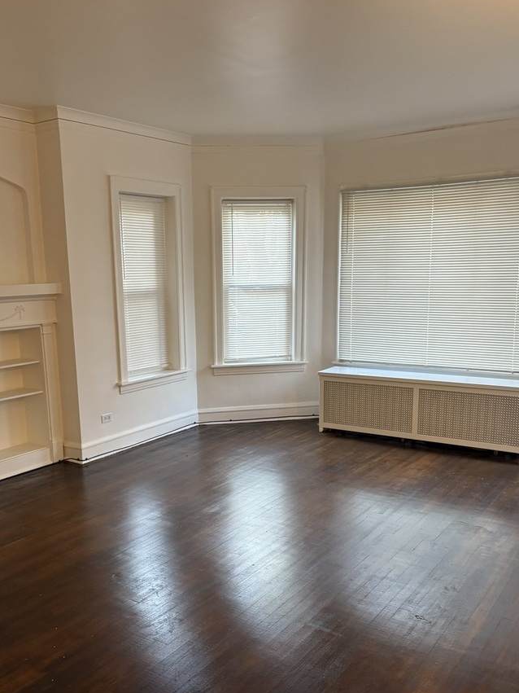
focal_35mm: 33
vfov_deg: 55.0
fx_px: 660
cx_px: 225
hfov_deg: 42.8
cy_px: 407
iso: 160
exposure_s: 1/60
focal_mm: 5.96
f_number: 1.6
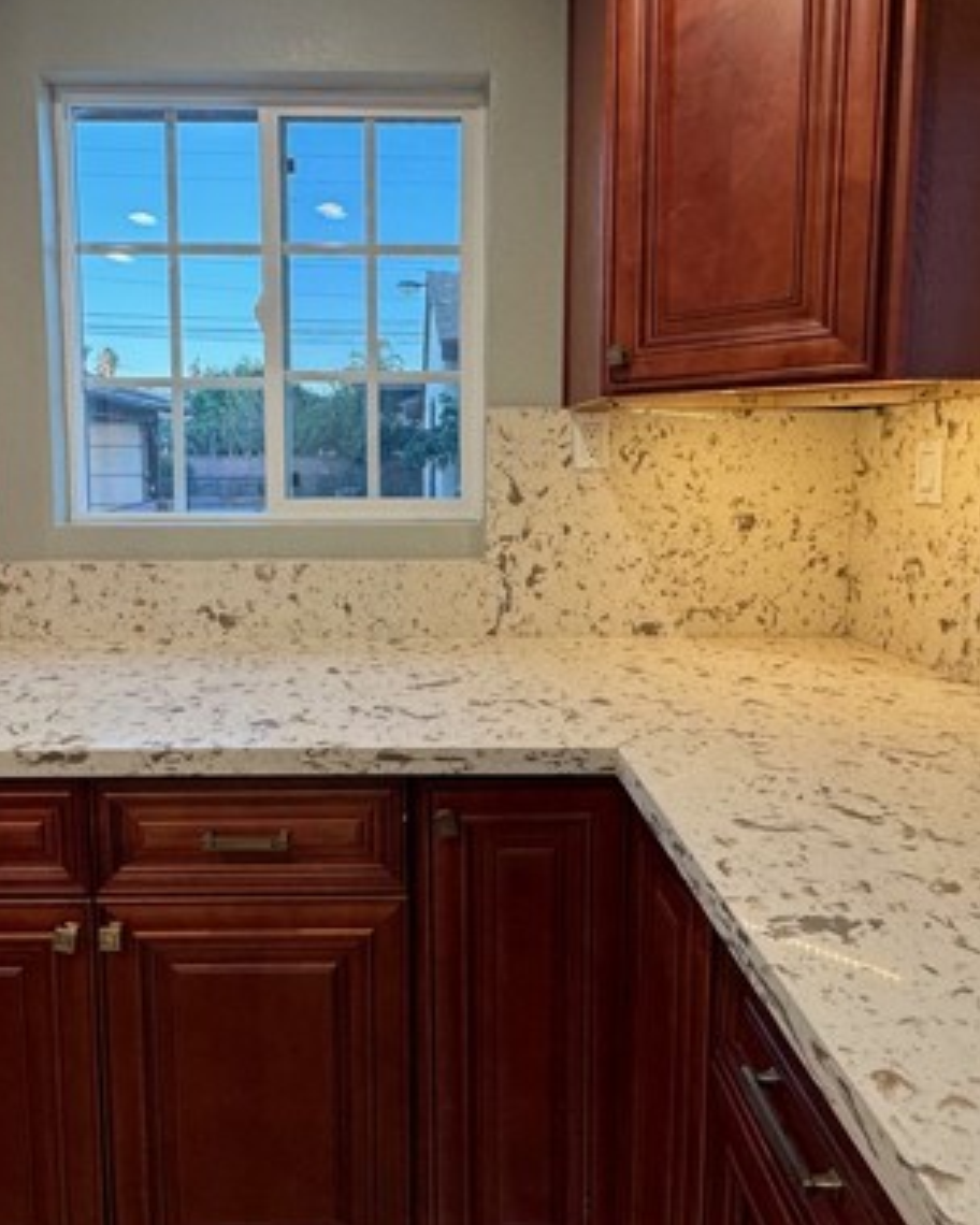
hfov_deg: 60.7
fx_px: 834
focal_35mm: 23
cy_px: 542
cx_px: 426
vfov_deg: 72.3
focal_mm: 2.22
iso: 250
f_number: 2.2
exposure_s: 1/120
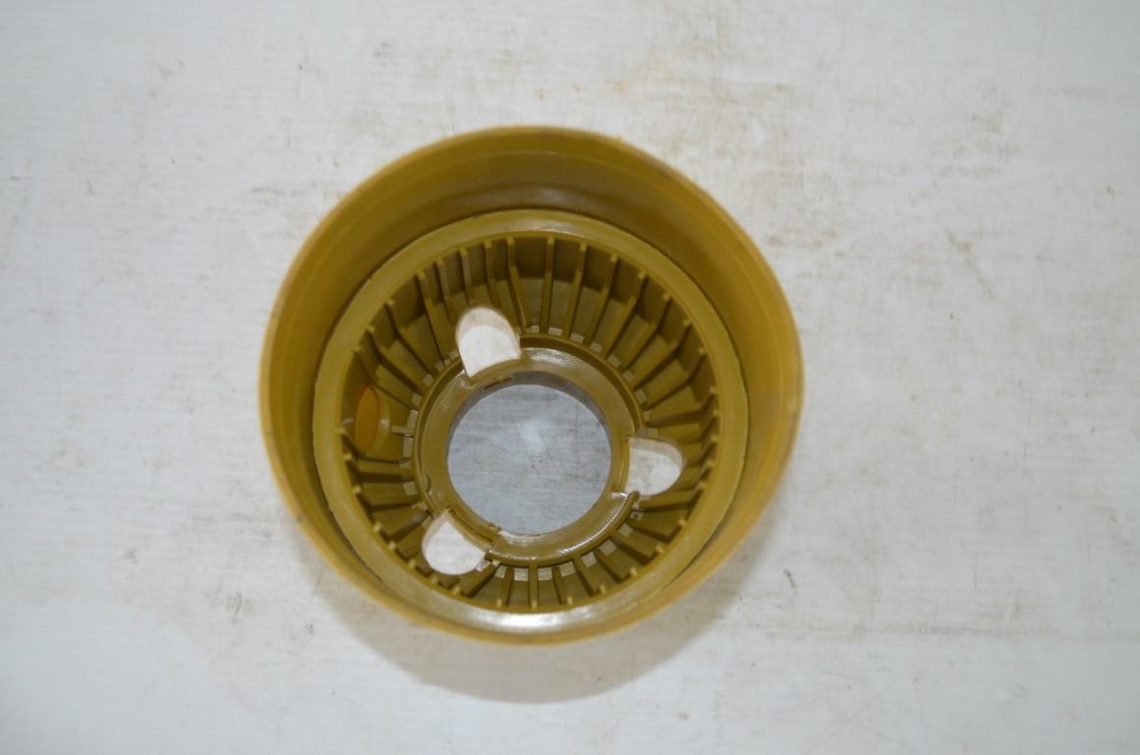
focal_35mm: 36
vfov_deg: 36.7
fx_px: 1137
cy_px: 378
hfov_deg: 53.2
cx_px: 570
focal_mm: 24
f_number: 4
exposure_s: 1/60
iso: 450
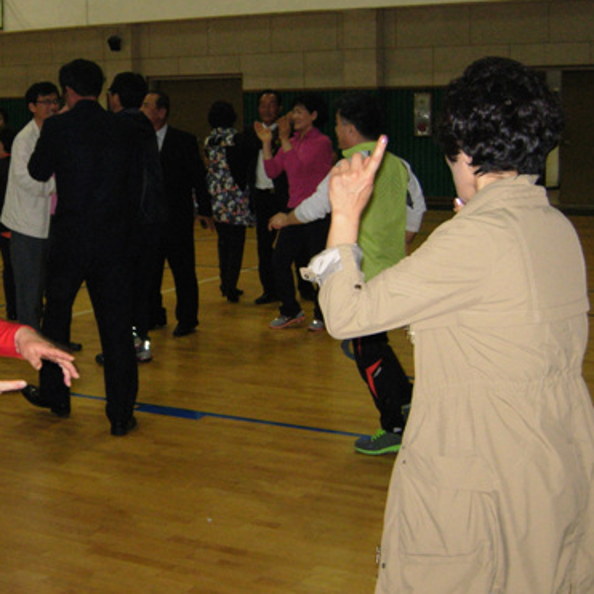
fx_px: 1165
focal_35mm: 60
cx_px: 139
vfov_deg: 28.6
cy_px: 247
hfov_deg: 28.1
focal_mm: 7.5
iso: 200
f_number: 2.7
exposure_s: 1/128
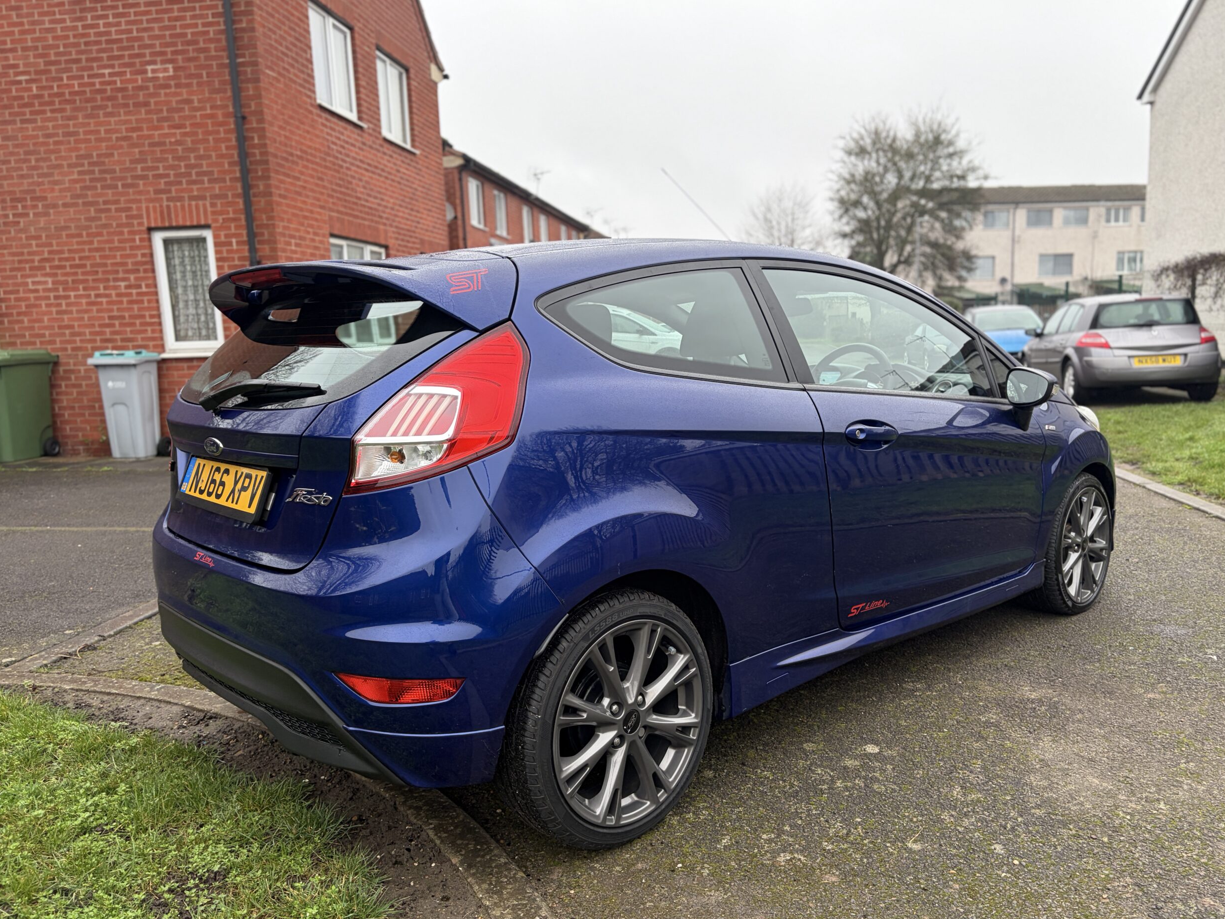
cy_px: 469
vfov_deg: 51.4
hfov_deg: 65.3
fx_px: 956
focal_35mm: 27
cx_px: 625
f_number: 1.6
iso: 100
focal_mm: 5.96
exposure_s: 1/121
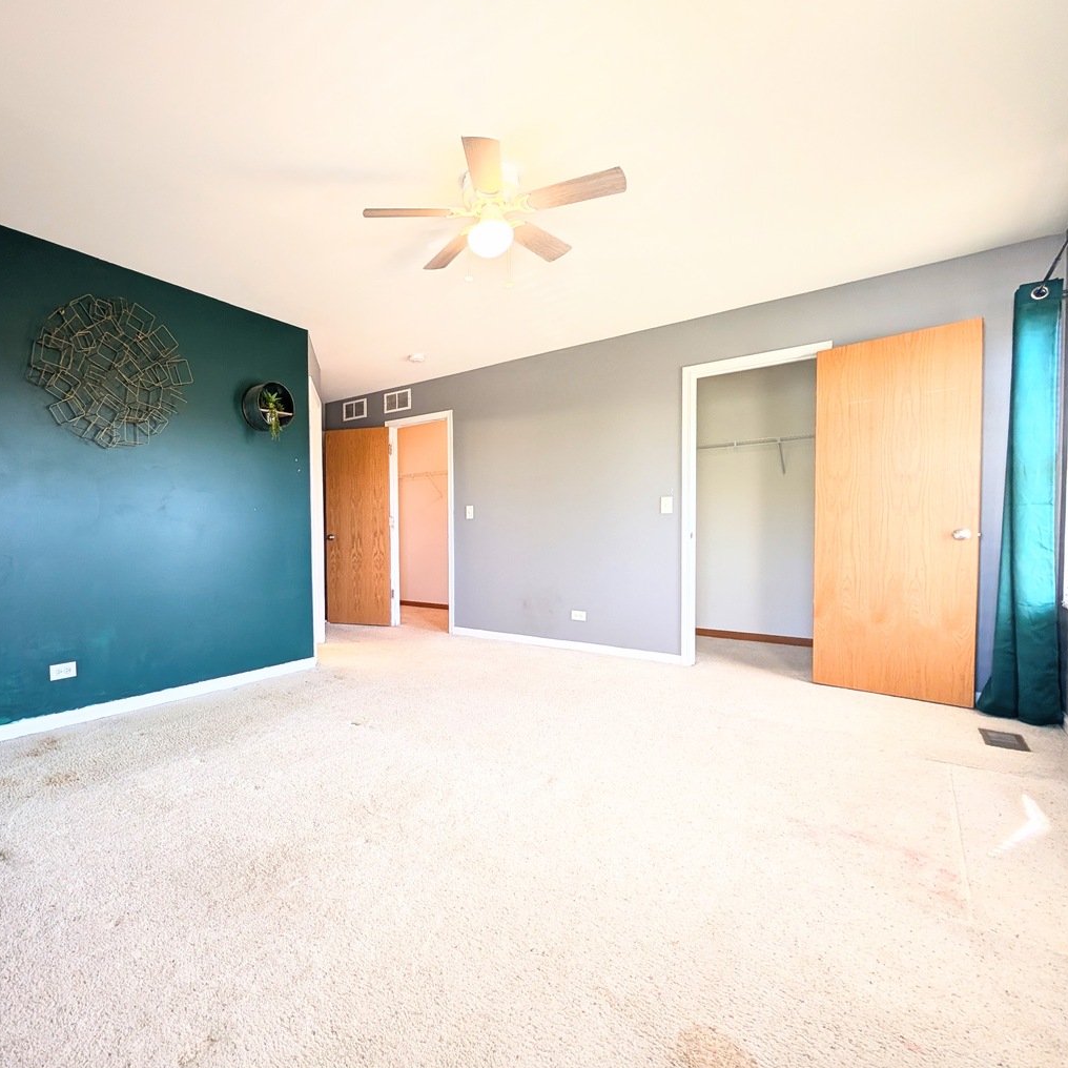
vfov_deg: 91.1
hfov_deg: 89.1
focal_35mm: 15
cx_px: 394
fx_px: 524
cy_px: 551
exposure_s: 1/120
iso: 93
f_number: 1.7
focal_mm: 2.02
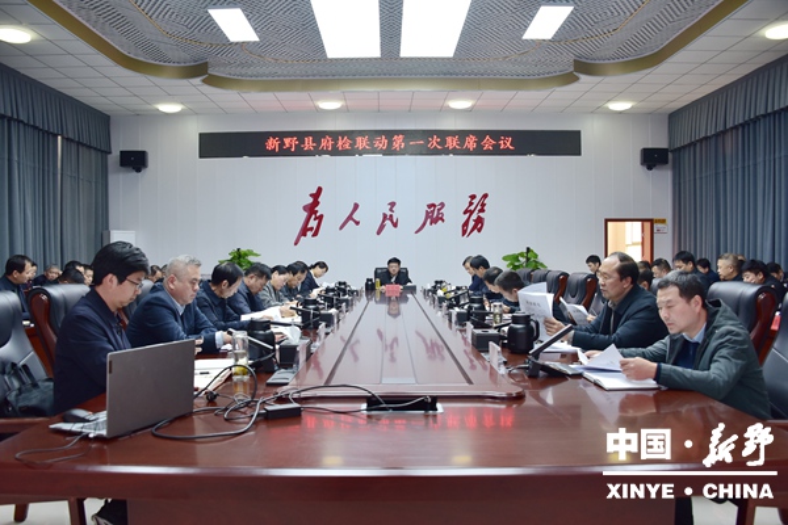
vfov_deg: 46.4
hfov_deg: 65.5
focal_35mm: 28
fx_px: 613
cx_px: 394
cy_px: 262
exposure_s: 1/125
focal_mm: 28
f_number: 5.6
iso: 800
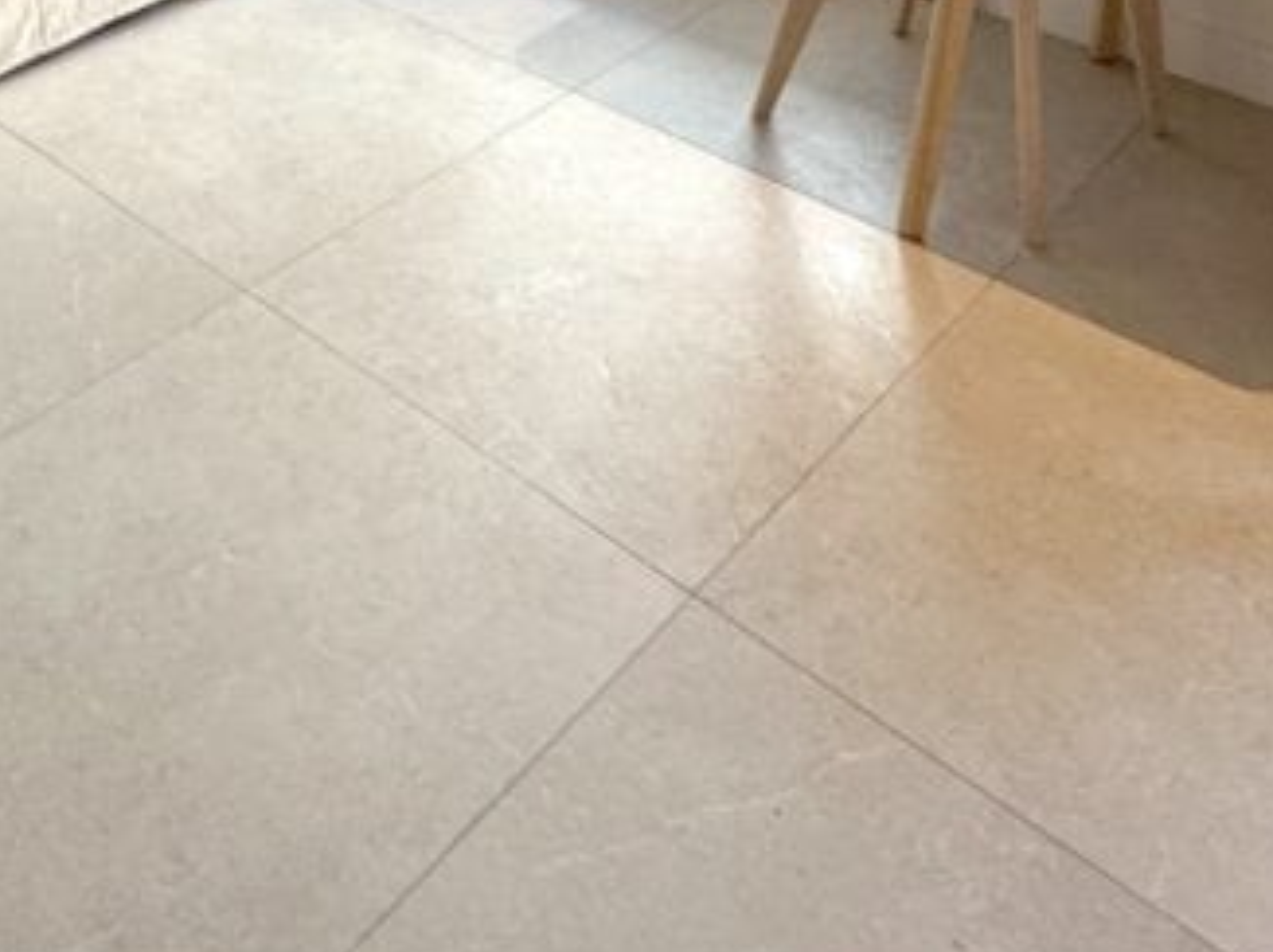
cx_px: 359
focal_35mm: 44
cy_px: -492
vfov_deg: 24.9
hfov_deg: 42.0
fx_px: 1617
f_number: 2.2
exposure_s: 1/100
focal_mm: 2.22
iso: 125
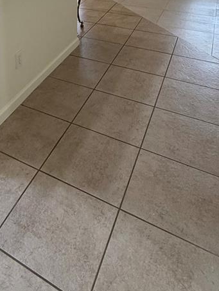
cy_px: -8
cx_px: 17
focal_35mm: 37
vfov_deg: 42.4
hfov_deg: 36.0
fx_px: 312
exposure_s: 1/120
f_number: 2.2
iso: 400
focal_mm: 2.22
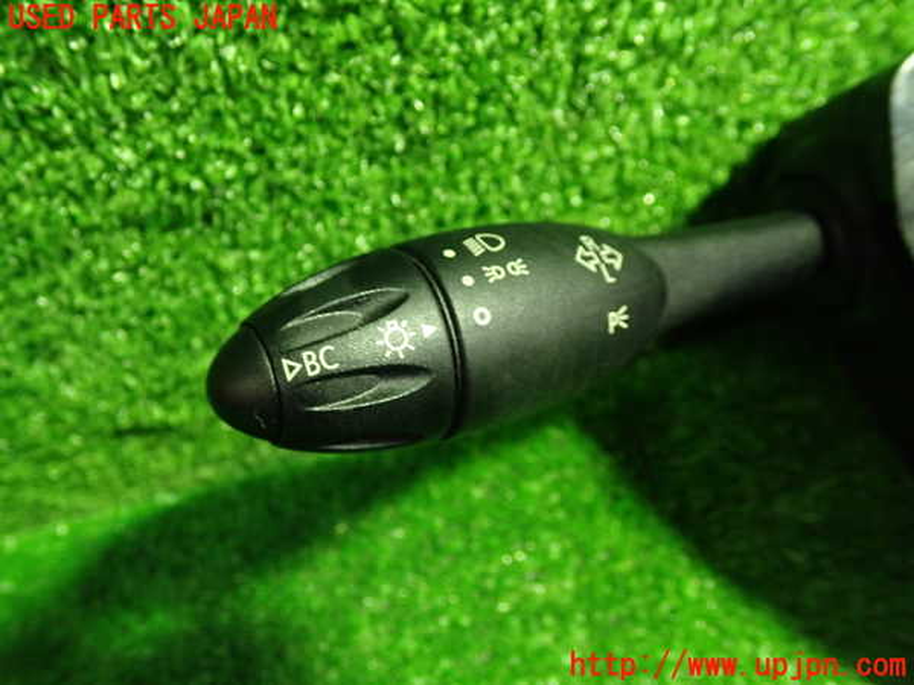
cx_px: 457
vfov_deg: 46.8
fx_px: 792
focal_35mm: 30
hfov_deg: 60.0
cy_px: 342
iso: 640
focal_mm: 5.4
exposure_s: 1/30
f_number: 2.3
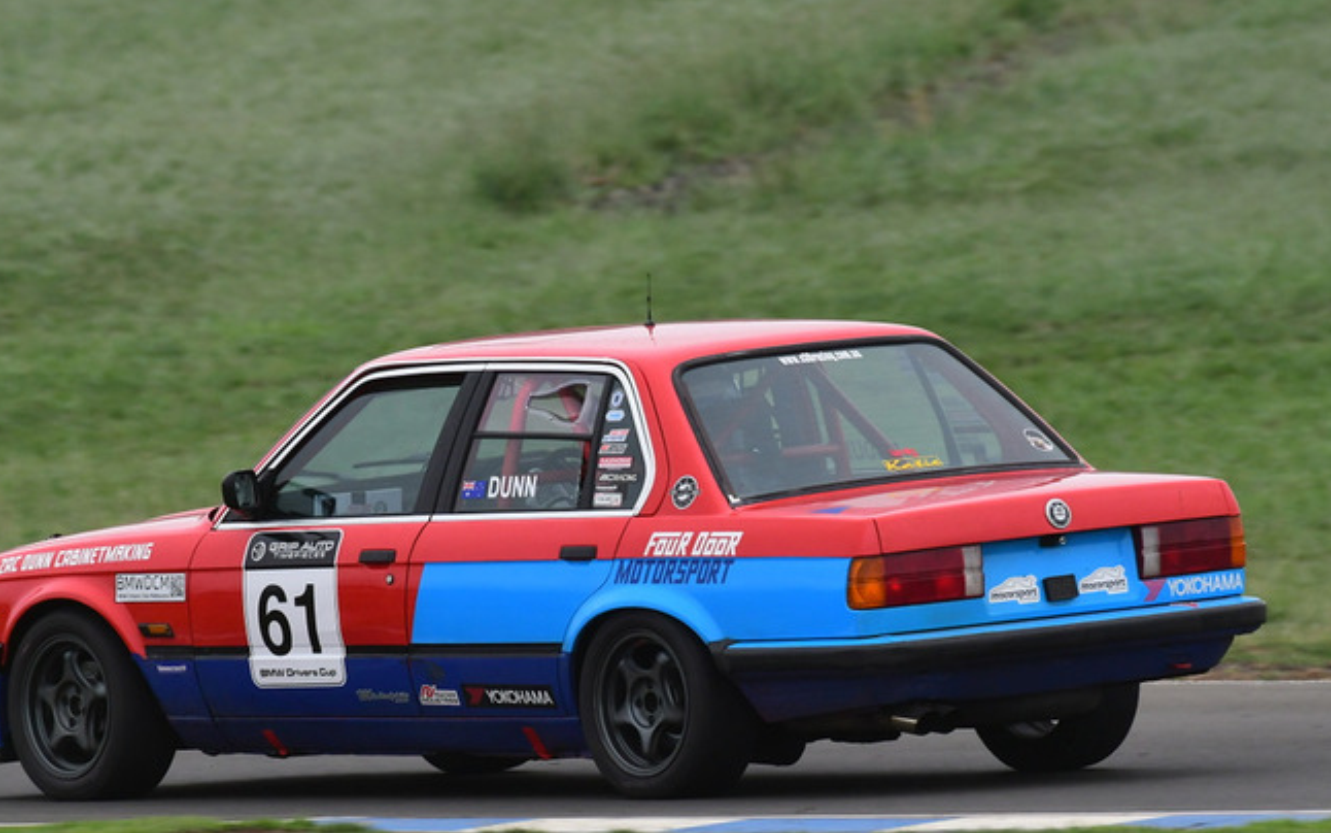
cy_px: 431
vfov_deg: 1.5
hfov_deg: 2.5
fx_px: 30911
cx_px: 581
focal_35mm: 852
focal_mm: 450
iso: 1250
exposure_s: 1/640
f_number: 9
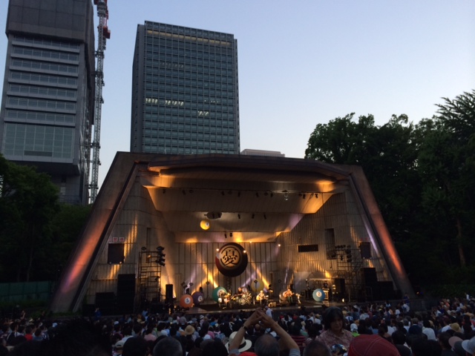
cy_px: 178
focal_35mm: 30
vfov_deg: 46.8
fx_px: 412
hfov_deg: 60.0
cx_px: 238
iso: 40
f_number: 2.2
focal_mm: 4.12
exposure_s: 1/40
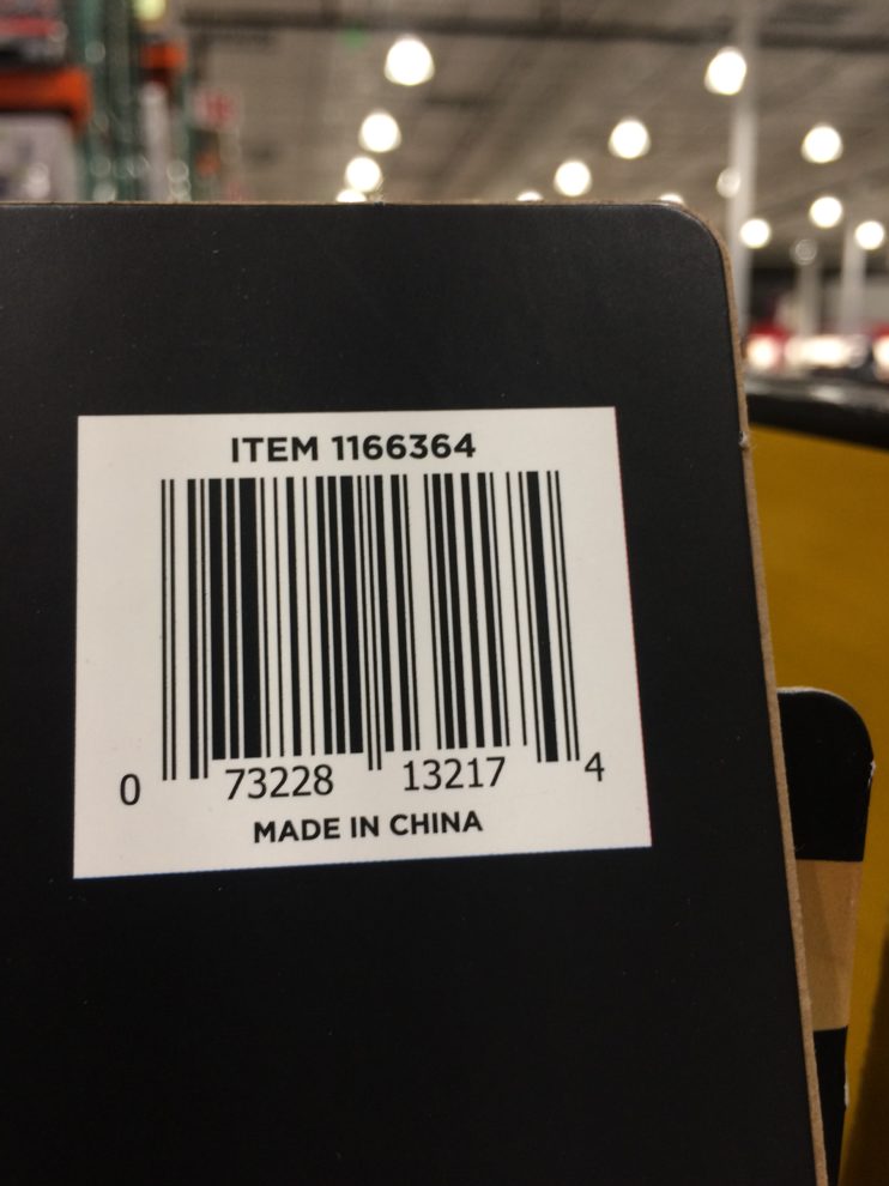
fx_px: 1028
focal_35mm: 30
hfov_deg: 46.8
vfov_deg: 60.0
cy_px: 585
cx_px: 431
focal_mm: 4.15
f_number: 2.2
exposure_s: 1/33
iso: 64
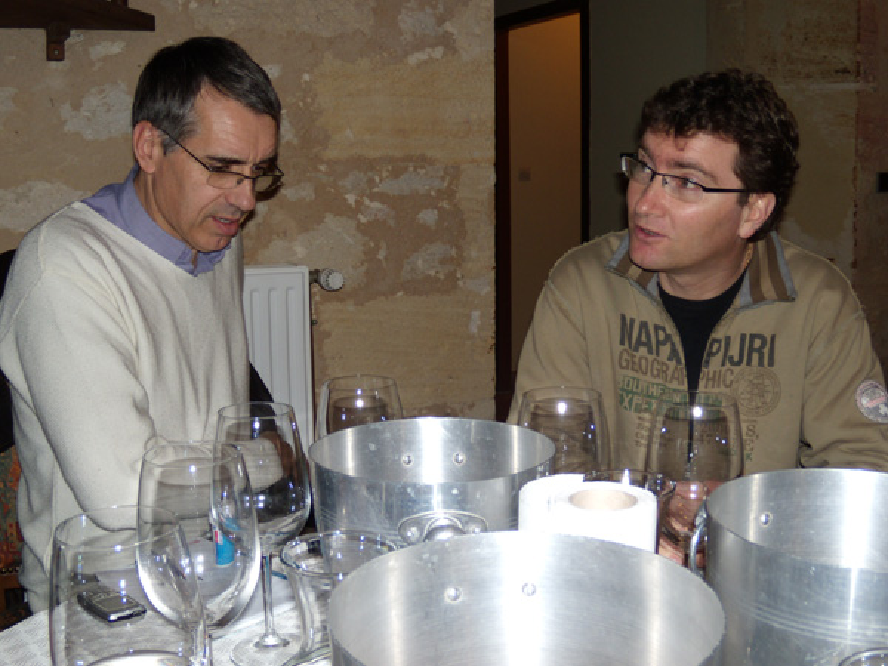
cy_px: 333
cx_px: 444
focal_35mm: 36
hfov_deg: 51.4
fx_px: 924
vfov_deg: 39.7
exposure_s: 1/30
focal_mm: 6.4
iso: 80
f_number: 3.6
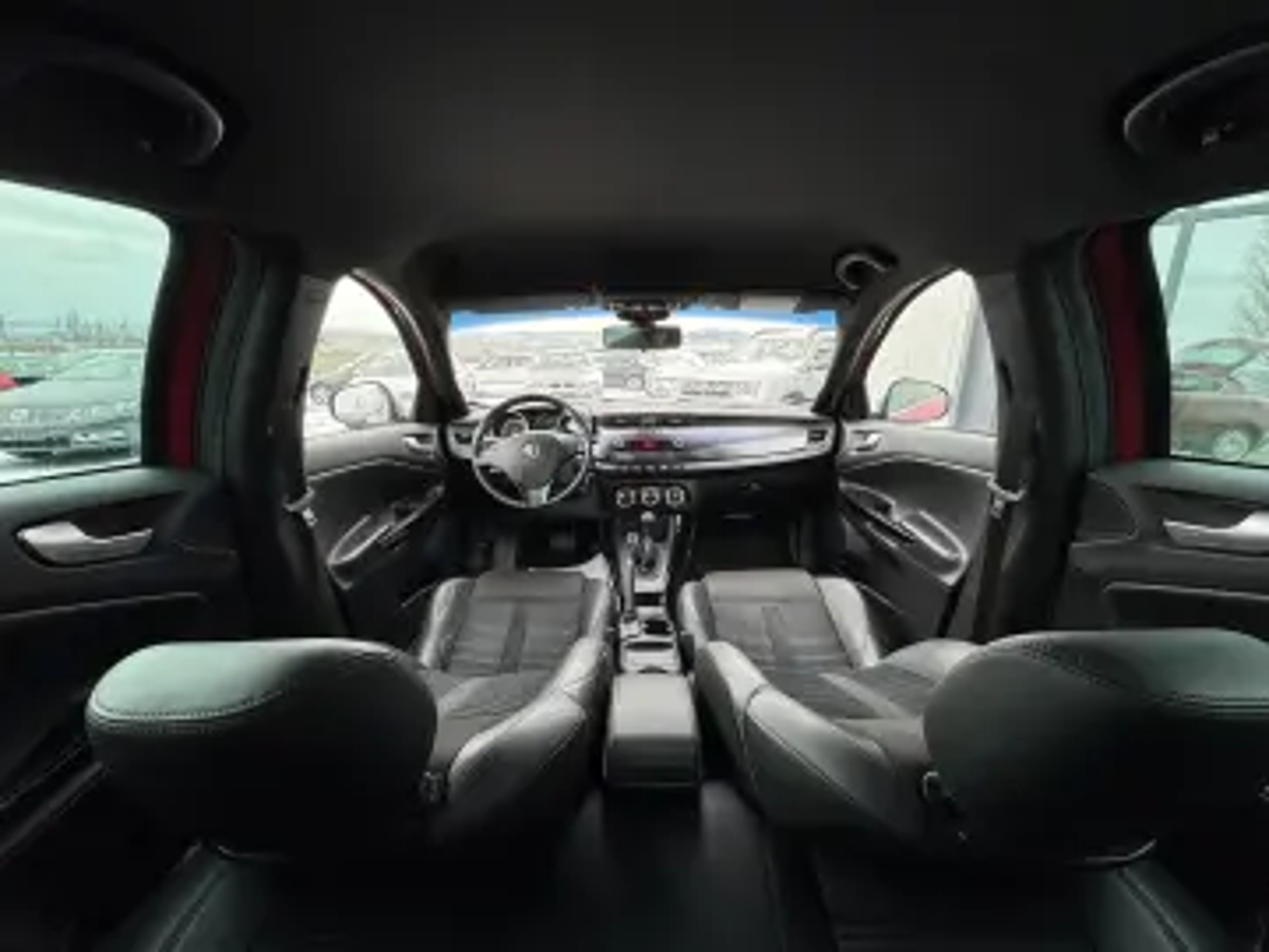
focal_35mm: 14
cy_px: 476
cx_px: 634
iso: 50
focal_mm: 2.22
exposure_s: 1/99
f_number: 2.2
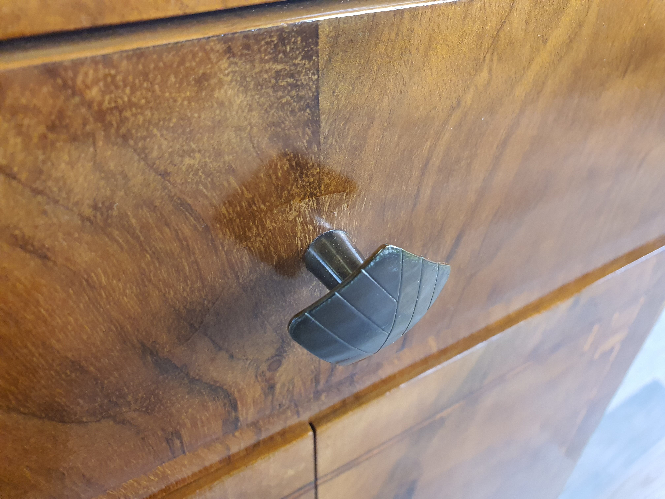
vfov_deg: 53.1
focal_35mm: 26
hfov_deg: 67.3
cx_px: 332
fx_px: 499
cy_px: 250
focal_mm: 4.3
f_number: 2.4
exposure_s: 1/33
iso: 500
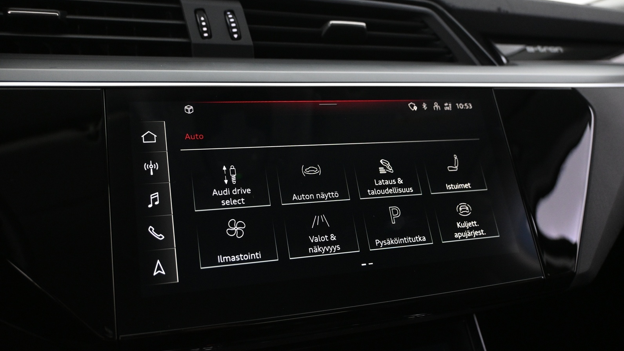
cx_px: 311
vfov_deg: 35.8
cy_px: 182
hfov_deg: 59.8
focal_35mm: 33
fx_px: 543
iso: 1600
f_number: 3.8
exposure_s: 1/25
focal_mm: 20.5
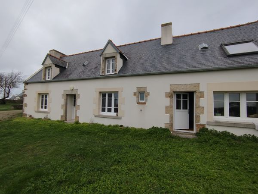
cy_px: 97
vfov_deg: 81.7
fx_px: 112
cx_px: 129
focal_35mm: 15
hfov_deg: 98.2
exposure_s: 1/205
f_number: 2.2
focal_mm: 1.65
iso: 50
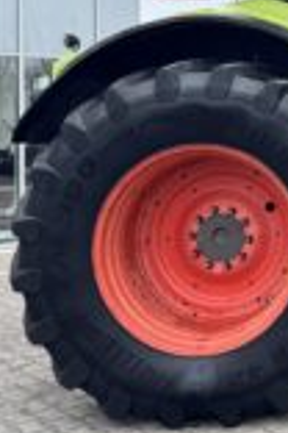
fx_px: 768
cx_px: 440
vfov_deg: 30.7
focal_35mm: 64
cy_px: 92
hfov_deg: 18.6
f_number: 1.78
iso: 100
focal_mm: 6.76
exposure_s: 1/121
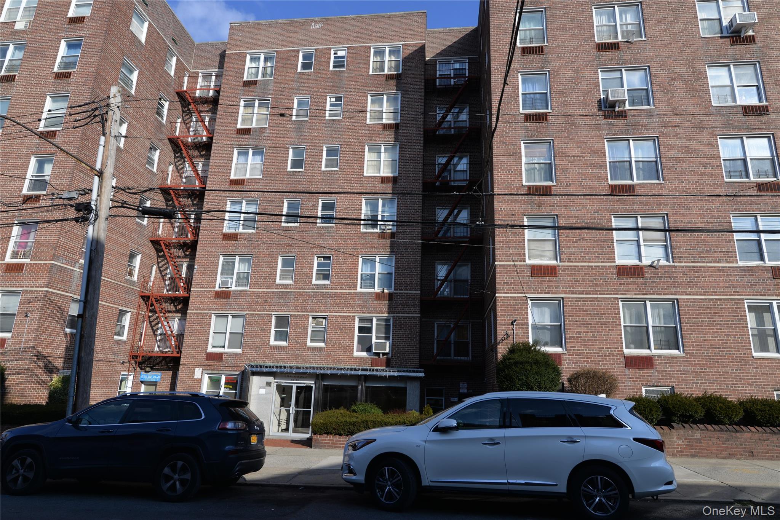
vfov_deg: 57.2
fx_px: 477
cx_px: 390
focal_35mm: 22
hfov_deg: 78.6
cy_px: 260
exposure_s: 1/250
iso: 100
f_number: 8
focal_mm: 22
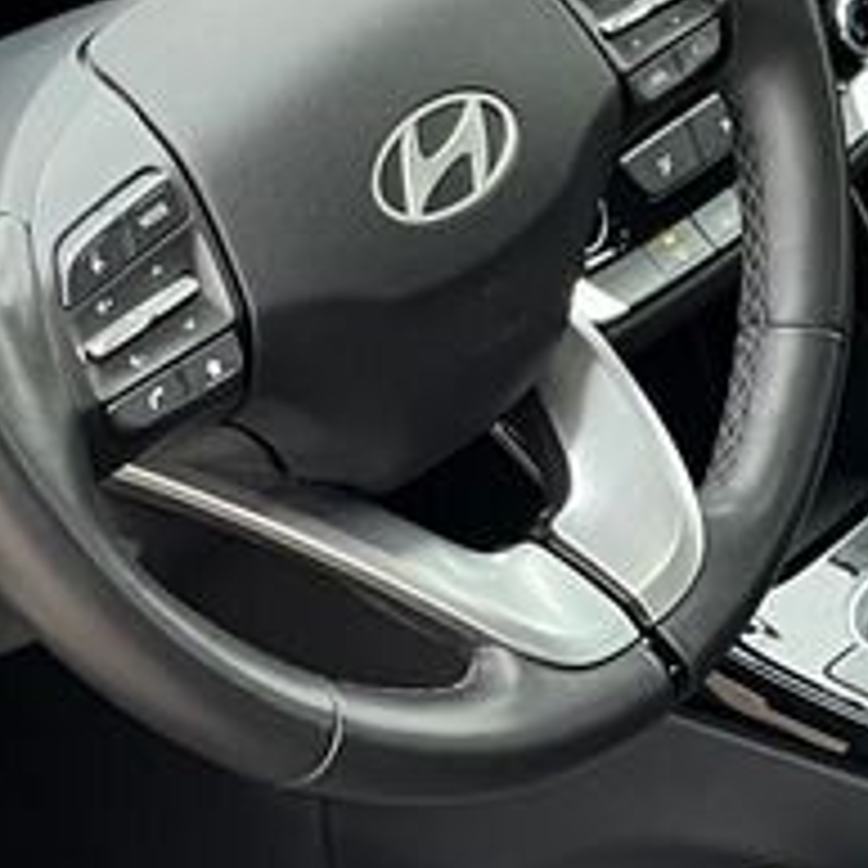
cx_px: 778
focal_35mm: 122
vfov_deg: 14.3
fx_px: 3461
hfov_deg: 14.2
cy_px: 630
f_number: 1.6
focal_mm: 5.1
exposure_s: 1/60
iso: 200
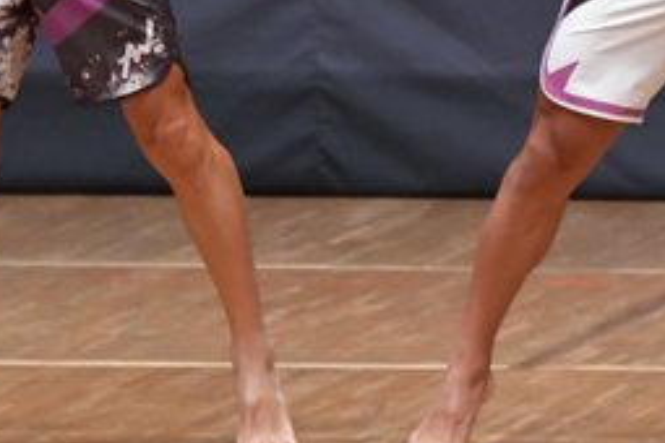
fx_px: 16014
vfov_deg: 1.6
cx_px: 846
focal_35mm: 867
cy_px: -68
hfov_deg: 2.4
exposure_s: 1/400
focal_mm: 190
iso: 6400
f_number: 5.6
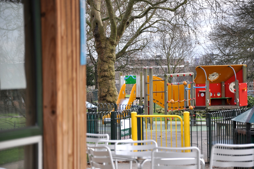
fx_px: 1110
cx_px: 127
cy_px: 84
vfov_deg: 8.7
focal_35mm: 158
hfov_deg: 13.1
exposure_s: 1/160
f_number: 6.3
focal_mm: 105
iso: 200
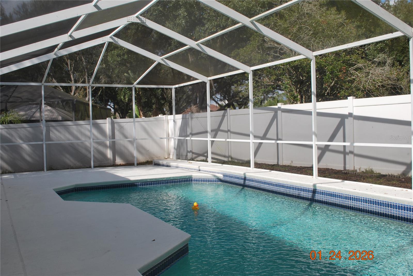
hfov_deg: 53.1
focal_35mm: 36
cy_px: 138
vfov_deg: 36.9
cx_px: 206
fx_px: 413
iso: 100
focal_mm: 24
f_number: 8
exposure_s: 1/250
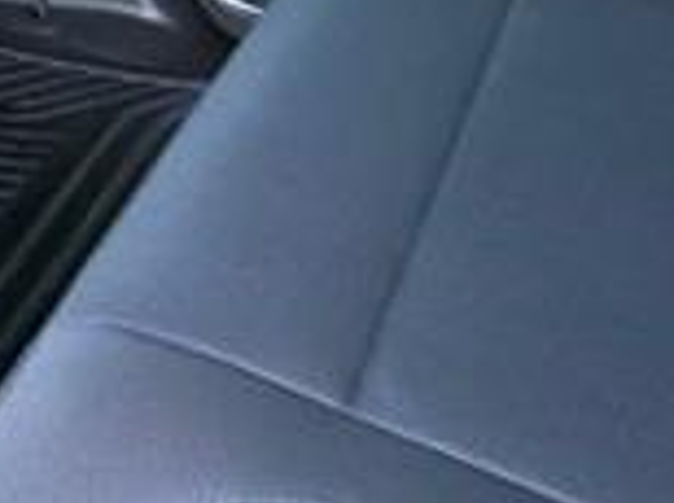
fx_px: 1944
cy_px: -192
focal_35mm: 100
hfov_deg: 19.6
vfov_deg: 14.0
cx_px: 193
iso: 1000
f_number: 1.78
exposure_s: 1/121
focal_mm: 6.76
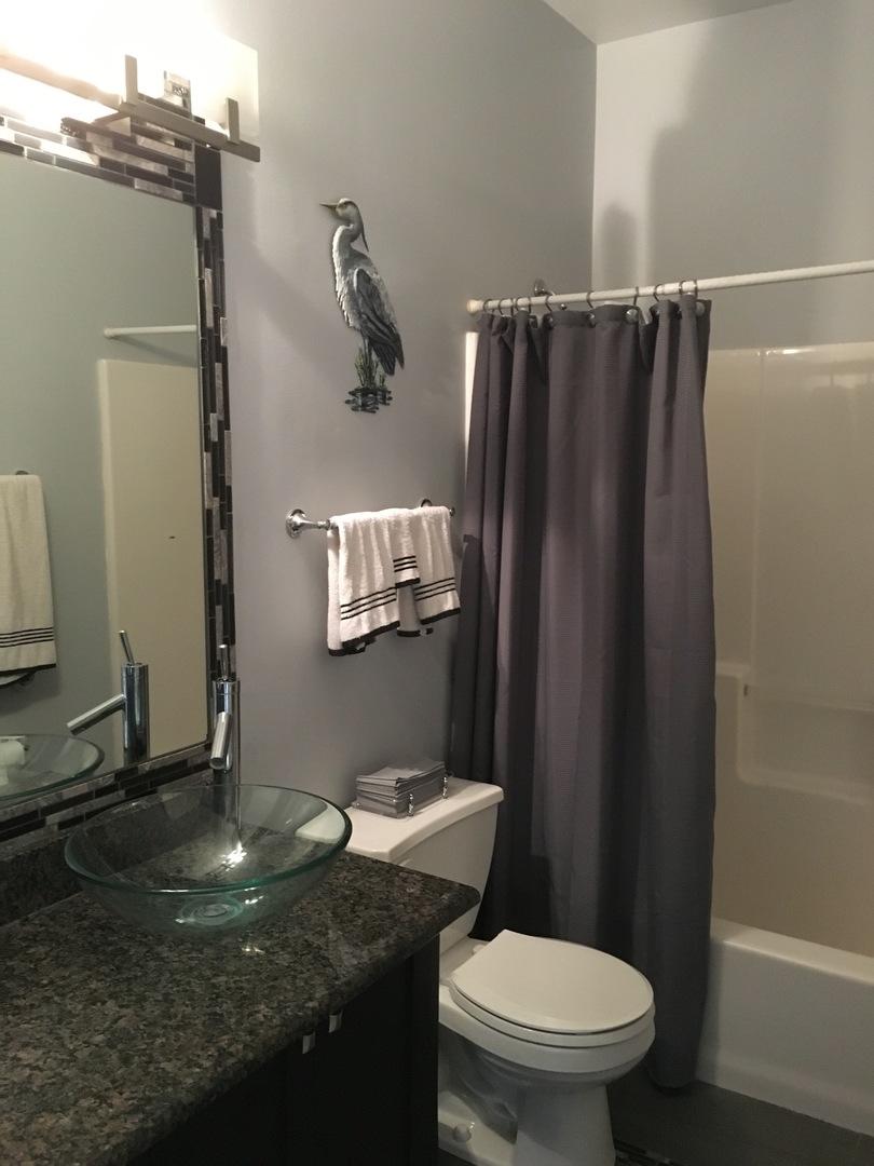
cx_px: 437
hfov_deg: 48.2
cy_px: 583
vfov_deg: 61.7
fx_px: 976
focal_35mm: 29
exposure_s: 1/15
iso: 320
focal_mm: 4.15
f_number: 2.2
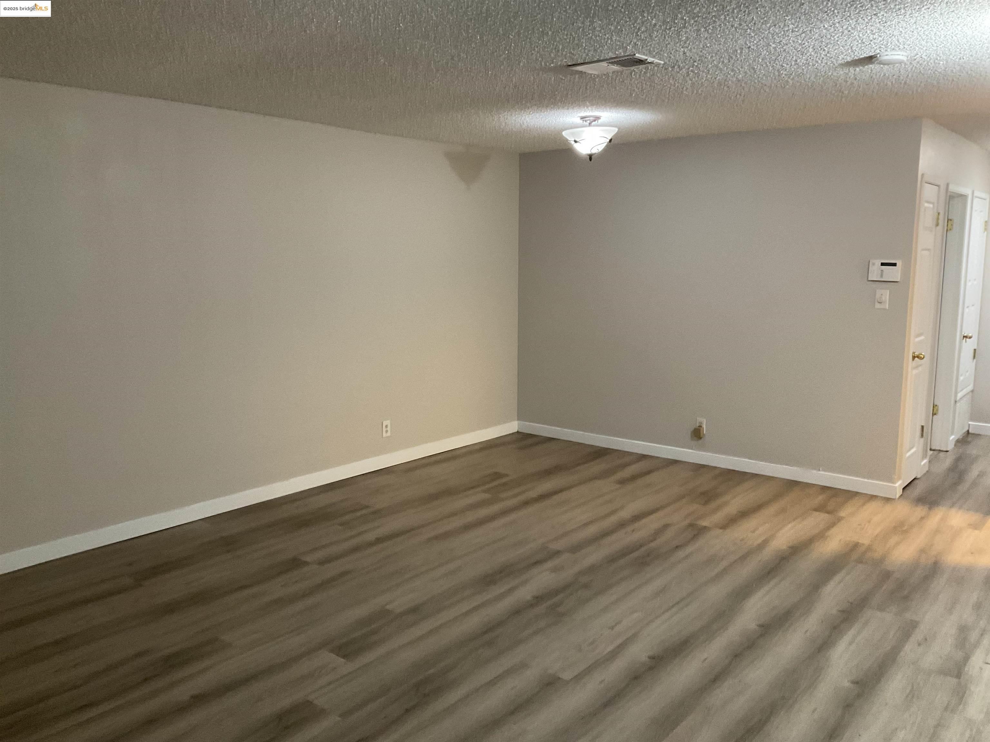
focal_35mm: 29
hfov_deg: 61.7
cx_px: 495
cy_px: 371
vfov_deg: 48.2
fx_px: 829
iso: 250
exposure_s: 1/60
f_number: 1.8
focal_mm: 3
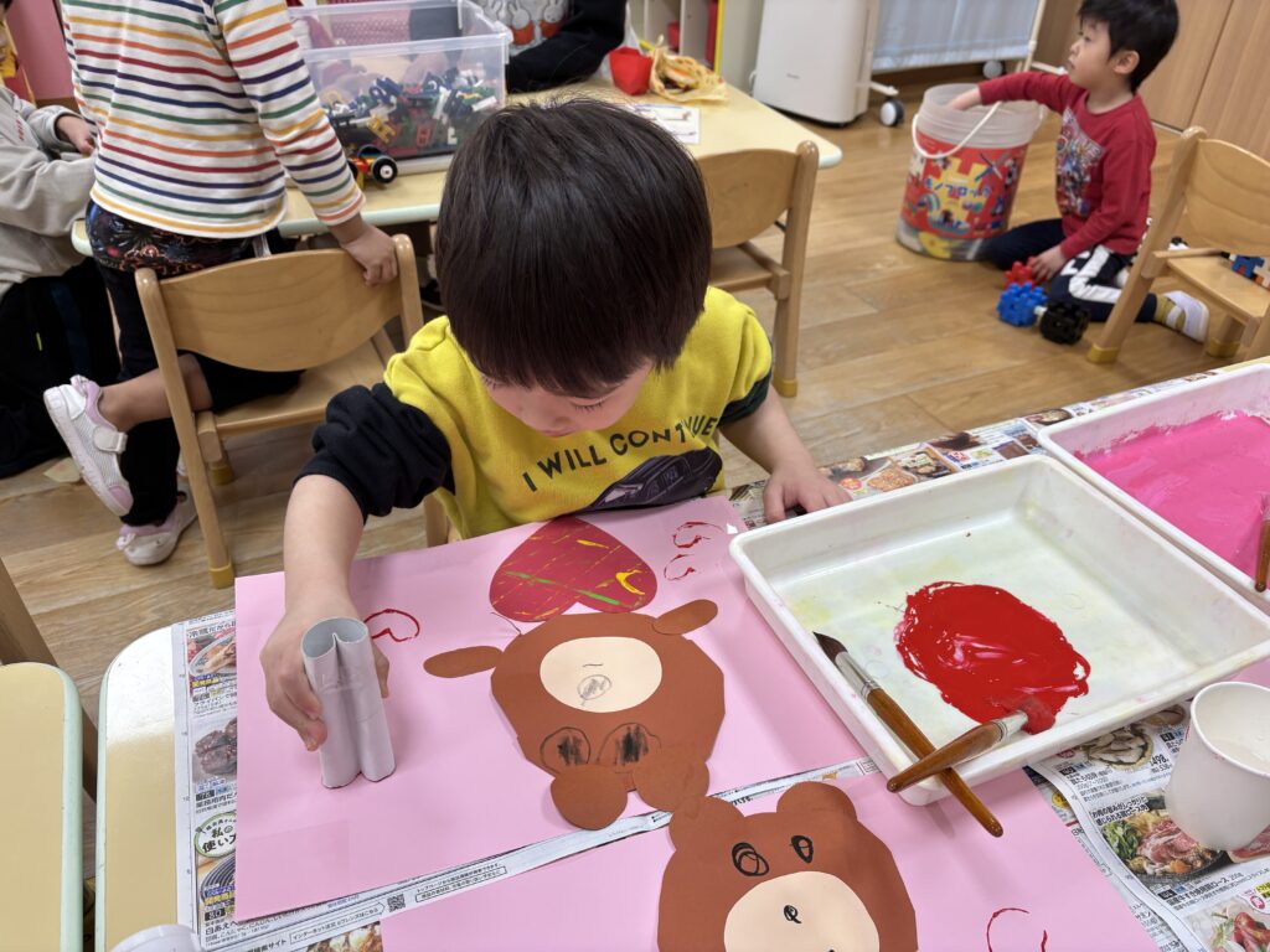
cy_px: 476
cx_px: 635
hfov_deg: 67.3
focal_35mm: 26
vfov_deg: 53.1
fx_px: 954
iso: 64
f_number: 1.6
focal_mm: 5.96
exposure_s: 1/121
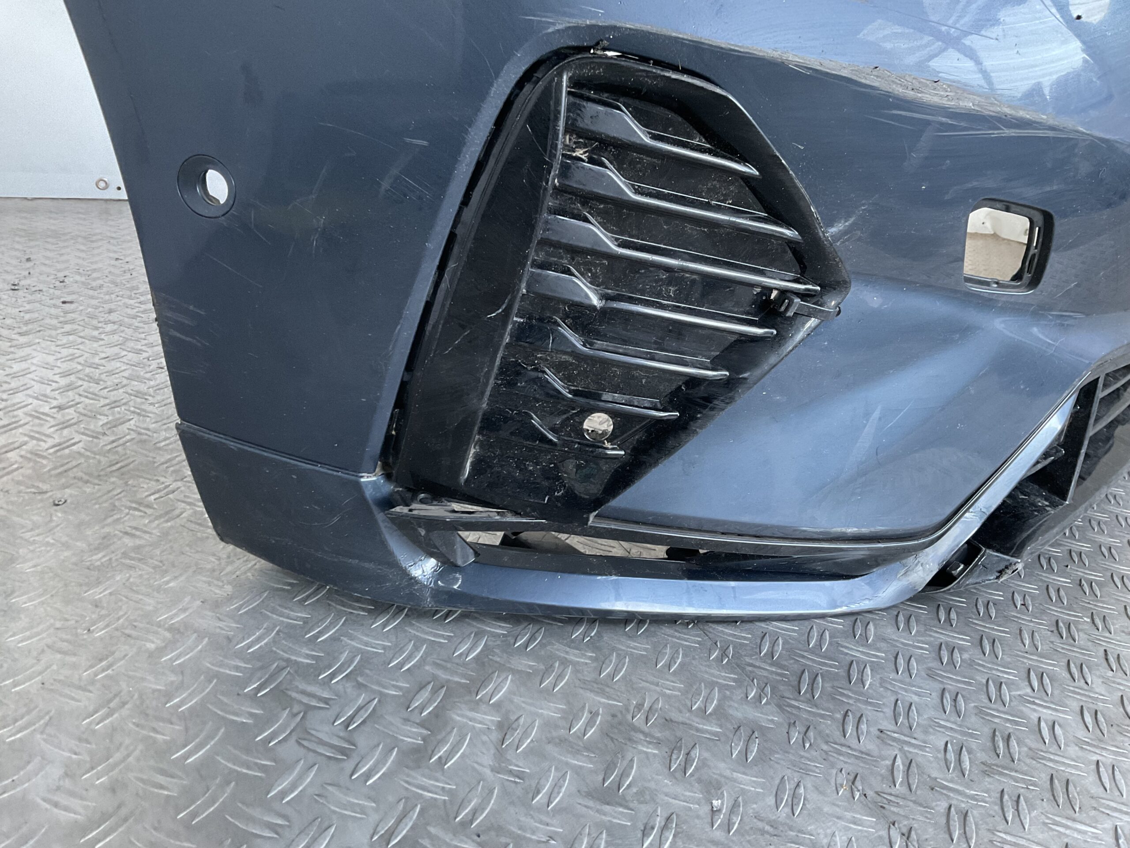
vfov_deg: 48.2
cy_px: 424
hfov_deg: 61.7
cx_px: 565
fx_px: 947
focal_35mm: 29
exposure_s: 1/60
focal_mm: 3
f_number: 1.8
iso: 160
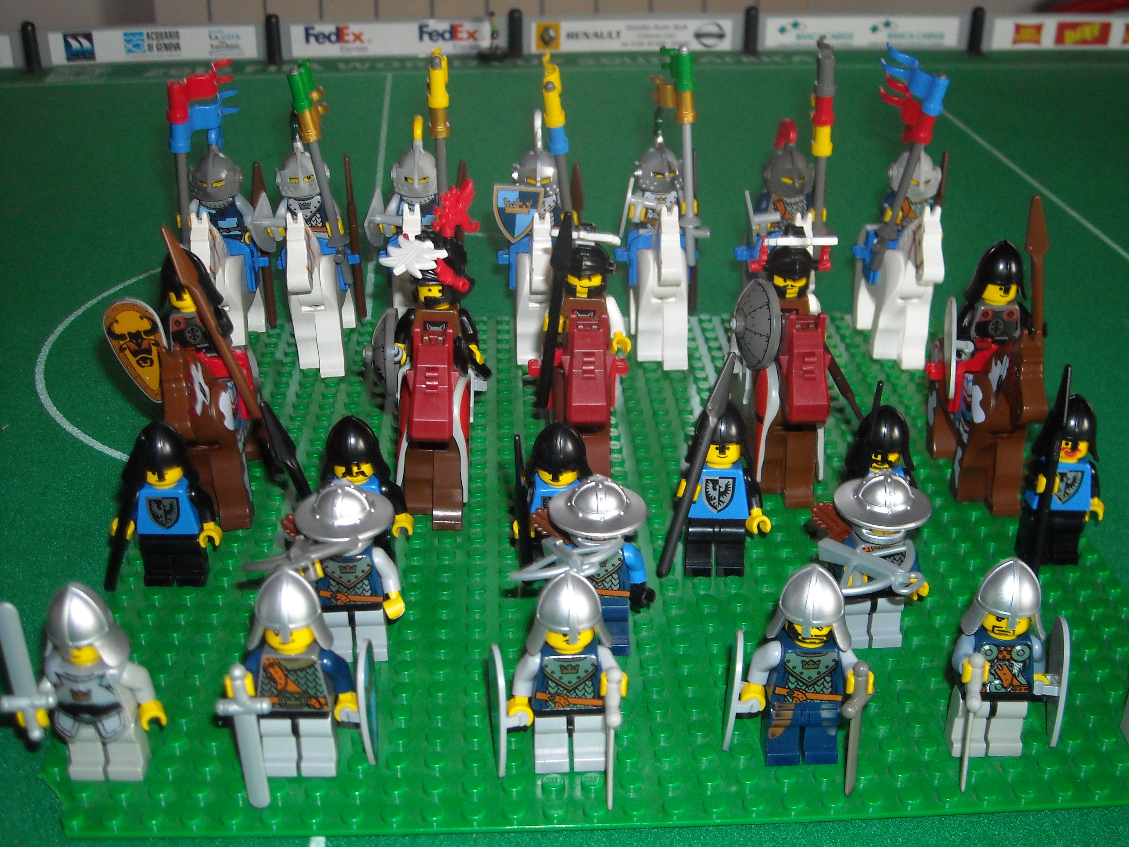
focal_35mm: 44
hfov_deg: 42.9
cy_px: 424
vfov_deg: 32.9
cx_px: 564
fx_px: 1435
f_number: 3.1
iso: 200
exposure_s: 1/60
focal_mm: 7.1
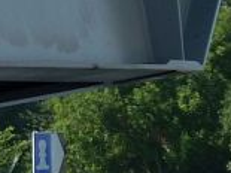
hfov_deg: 2.5
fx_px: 5228
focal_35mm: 784
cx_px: -72
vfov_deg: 1.9
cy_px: 139
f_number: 4.4
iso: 80
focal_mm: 19.5
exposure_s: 1/250
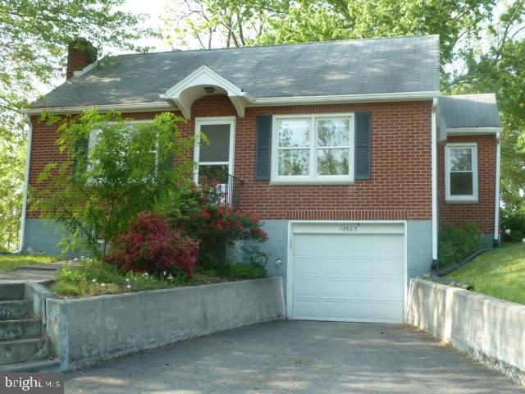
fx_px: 667
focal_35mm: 44
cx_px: 262
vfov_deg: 32.9
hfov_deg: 42.9
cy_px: 197
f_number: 3.7
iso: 160
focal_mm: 7.3
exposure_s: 1/200
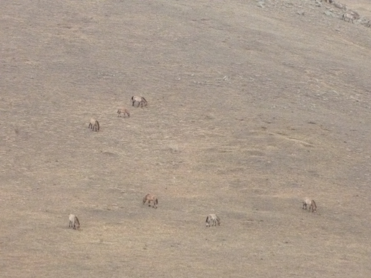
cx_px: 186
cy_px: 139
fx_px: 2819
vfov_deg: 5.7
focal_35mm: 263
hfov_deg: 7.5
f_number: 18
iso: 1600
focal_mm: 40
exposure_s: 1/250
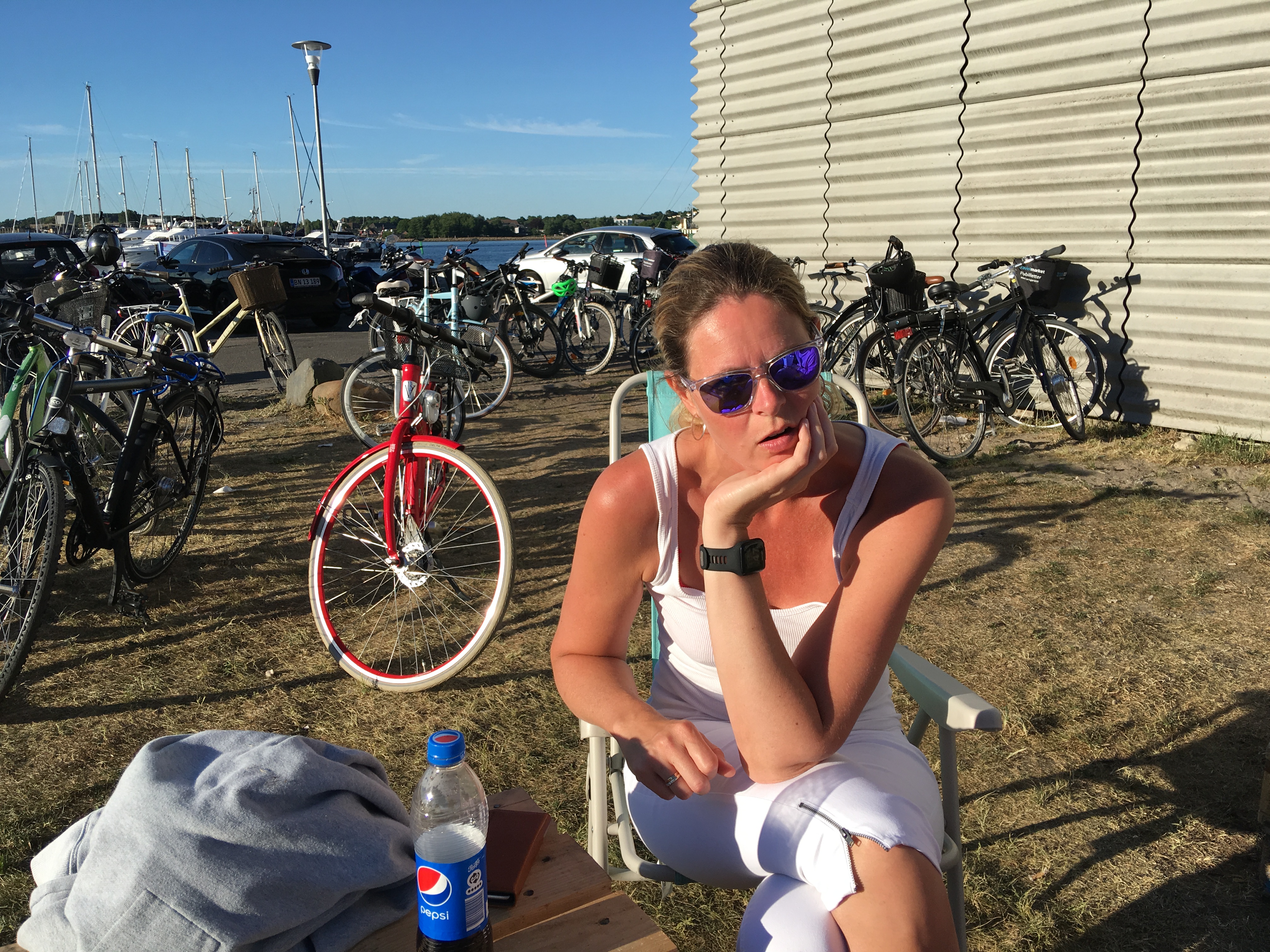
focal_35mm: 29
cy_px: 476
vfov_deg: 48.2
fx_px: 1064
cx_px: 635
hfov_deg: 61.7
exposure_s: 1/1425
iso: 25
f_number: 2.2
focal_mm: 4.15
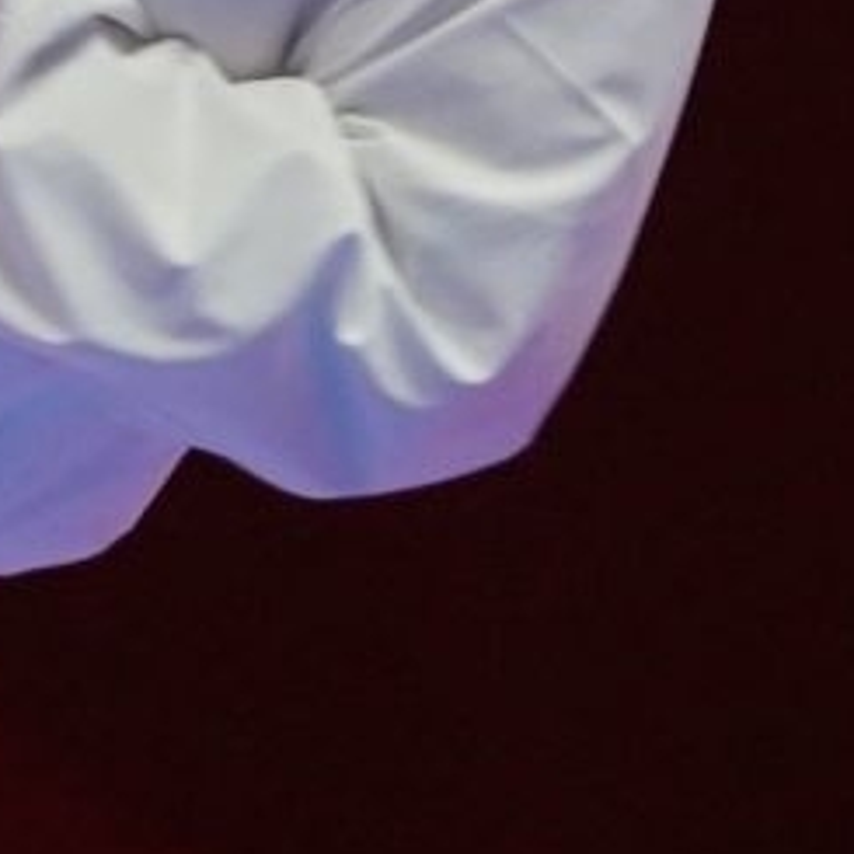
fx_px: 56717
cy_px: 178
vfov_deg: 0.9
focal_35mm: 2032
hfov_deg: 0.9
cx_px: -1990
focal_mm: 217
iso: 2500
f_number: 4
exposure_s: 1/1000
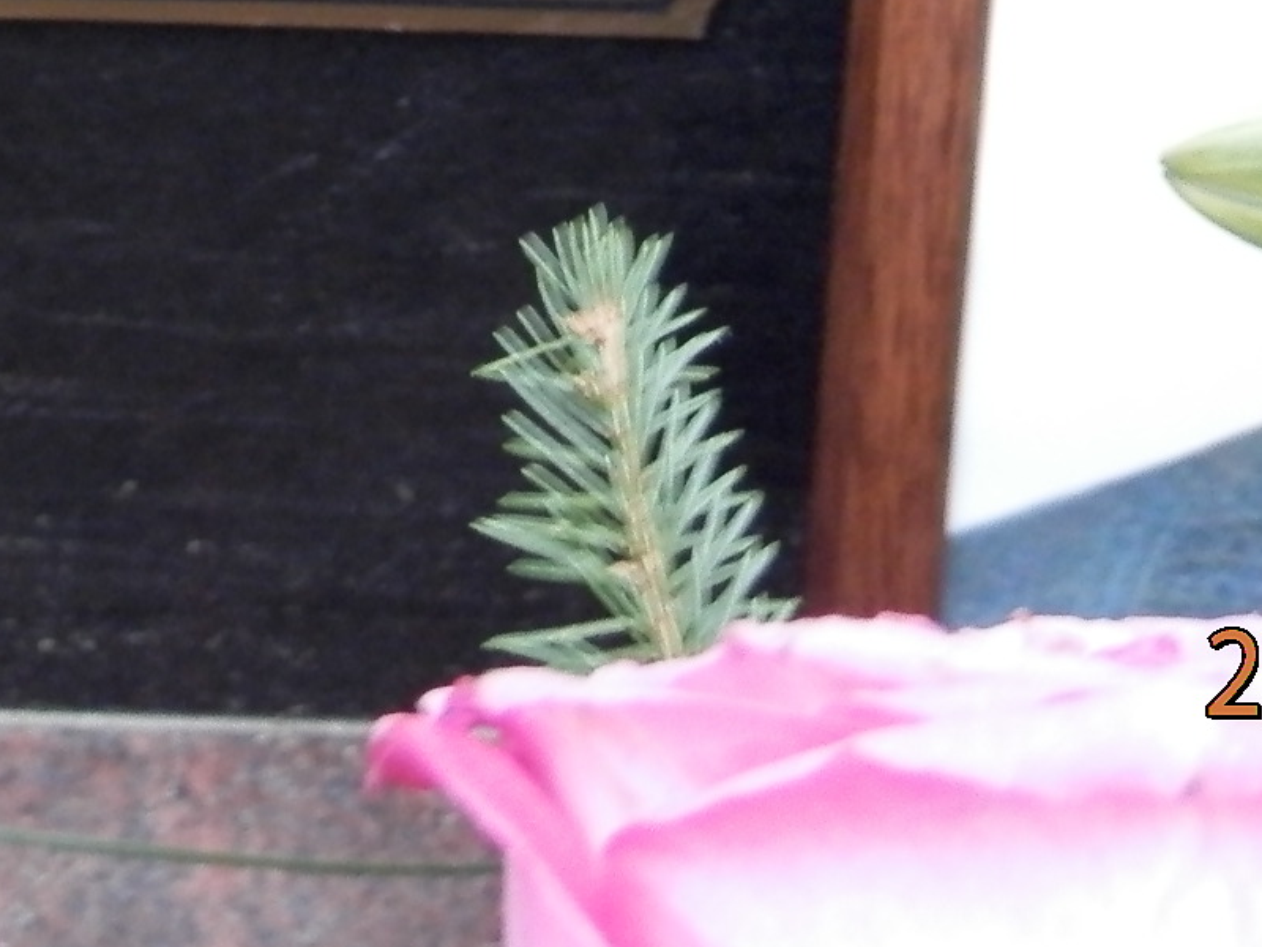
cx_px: 57
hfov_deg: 23.6
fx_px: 2917
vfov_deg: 16.6
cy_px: -519
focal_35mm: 80
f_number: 3.1
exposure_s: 1/8
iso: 200
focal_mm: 4.5
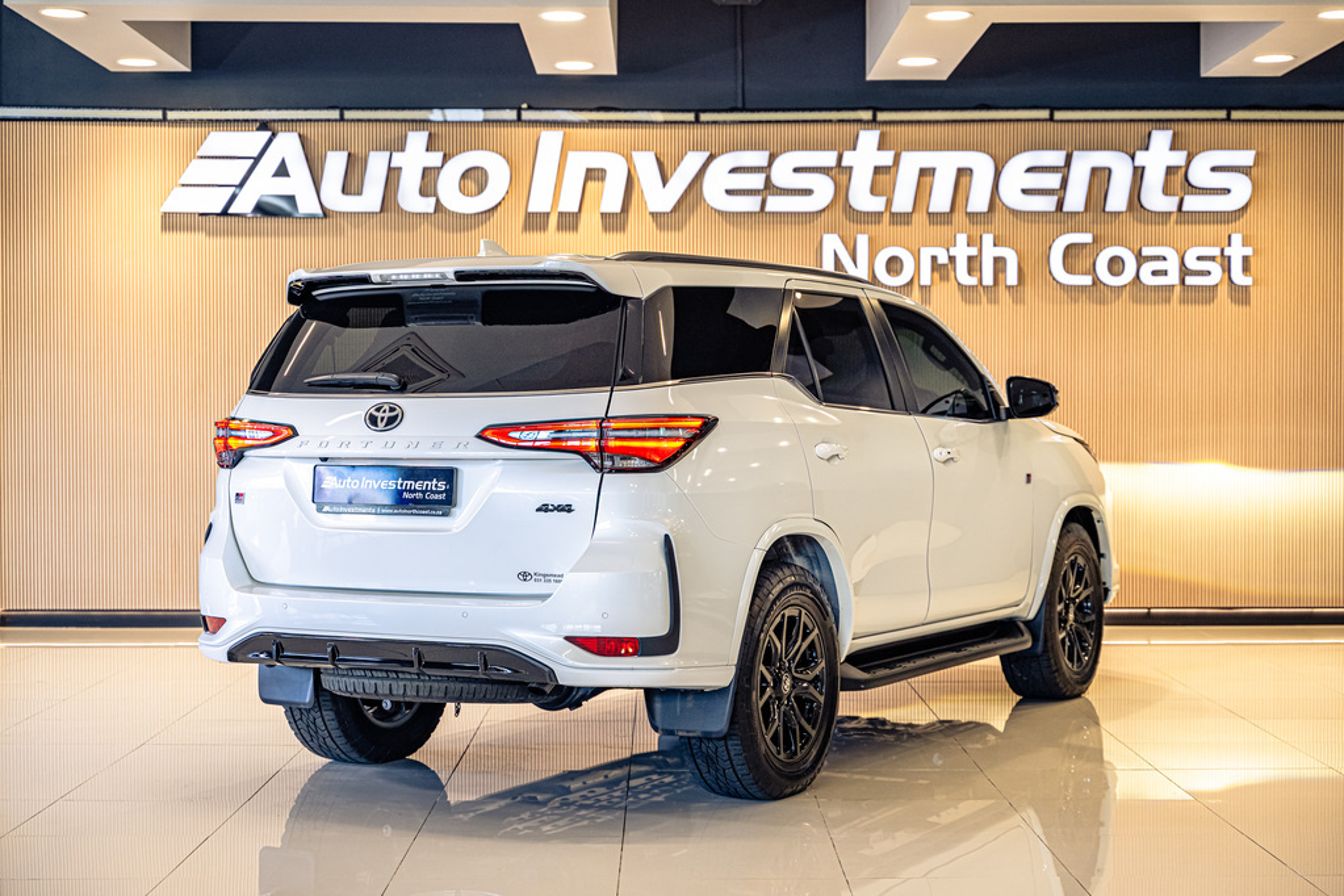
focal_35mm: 60
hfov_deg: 33.4
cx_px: 672
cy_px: 448
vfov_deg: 22.6
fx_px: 2240
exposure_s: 1/160
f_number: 3.5
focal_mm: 60
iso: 1000
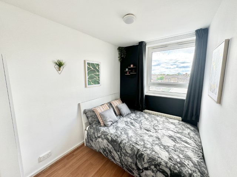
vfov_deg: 85.7
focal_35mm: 14
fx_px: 96
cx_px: 118
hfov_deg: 102.1
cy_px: 88
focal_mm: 2.22
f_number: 2.2
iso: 50
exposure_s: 1/99
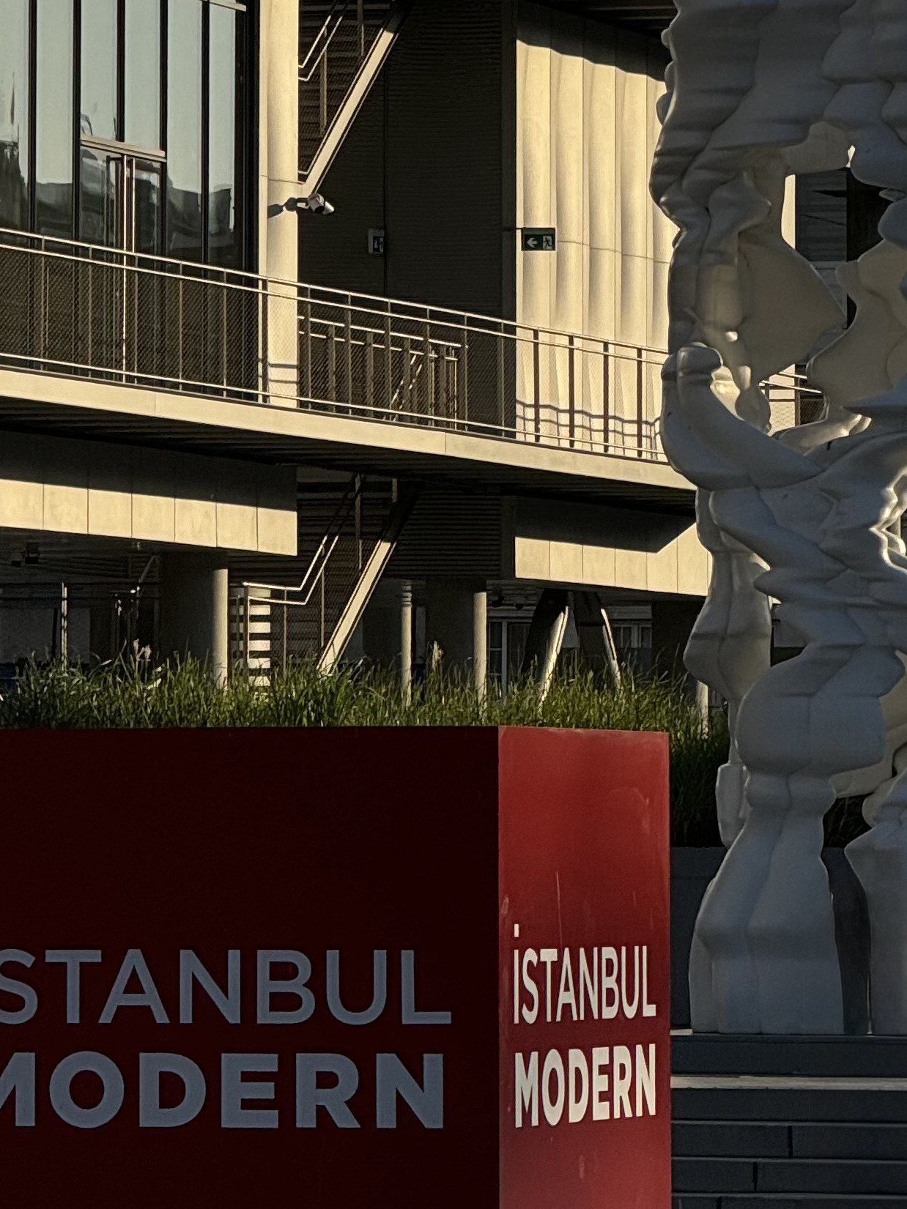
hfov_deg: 5.1
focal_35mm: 293
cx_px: 302
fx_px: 10237
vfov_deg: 6.7
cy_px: 48
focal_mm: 15.66
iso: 50
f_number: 2.8
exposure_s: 1/1818
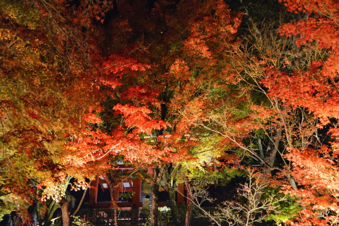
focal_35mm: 38
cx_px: 170
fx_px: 353
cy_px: 113
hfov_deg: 51.3
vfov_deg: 35.5
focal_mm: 25
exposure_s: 1/25
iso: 3200
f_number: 4
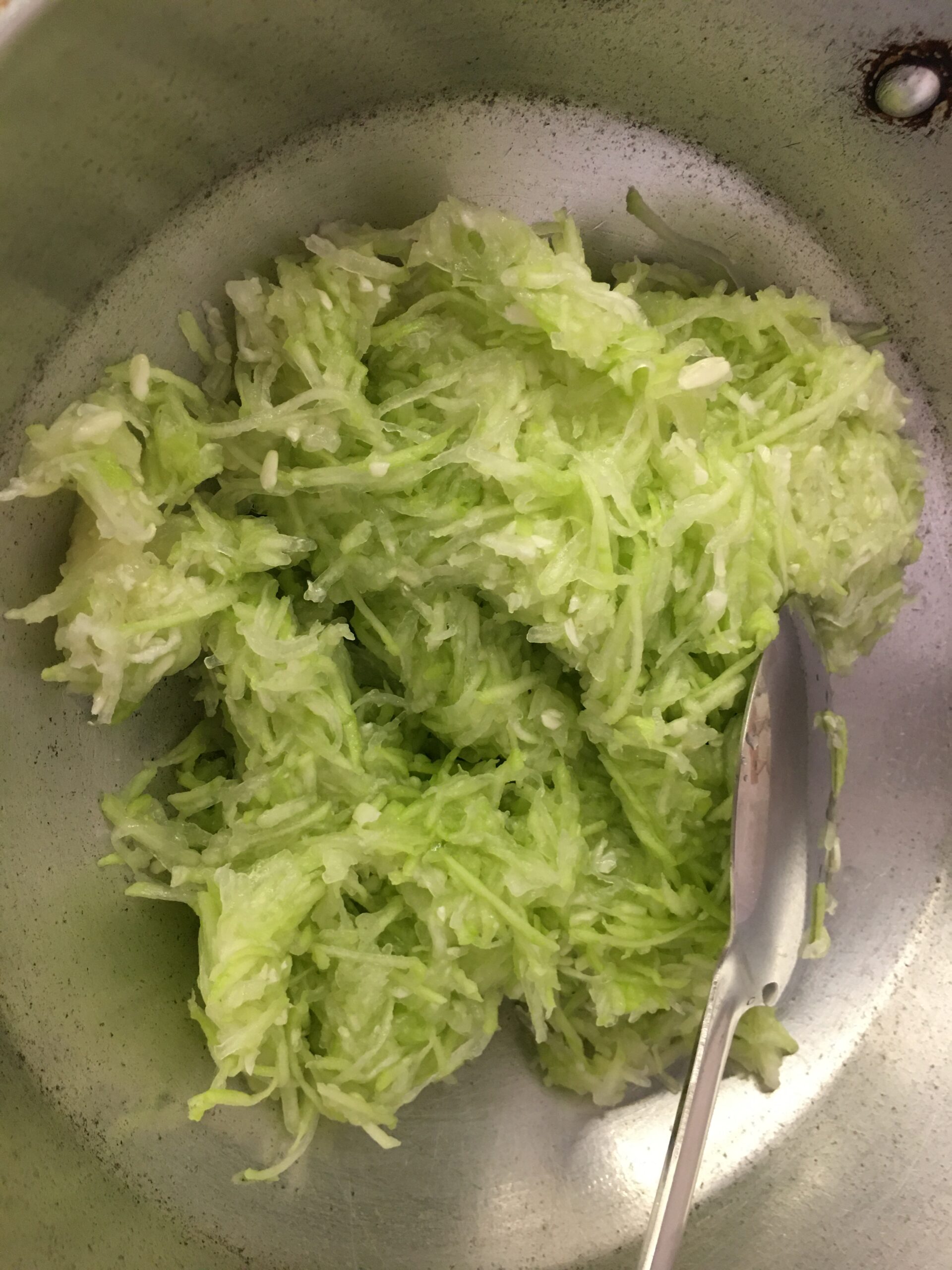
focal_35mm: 29
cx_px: 476
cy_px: 635
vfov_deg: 61.7
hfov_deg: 48.2
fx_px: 1063
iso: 100
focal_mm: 4.15
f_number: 2.2
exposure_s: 1/17
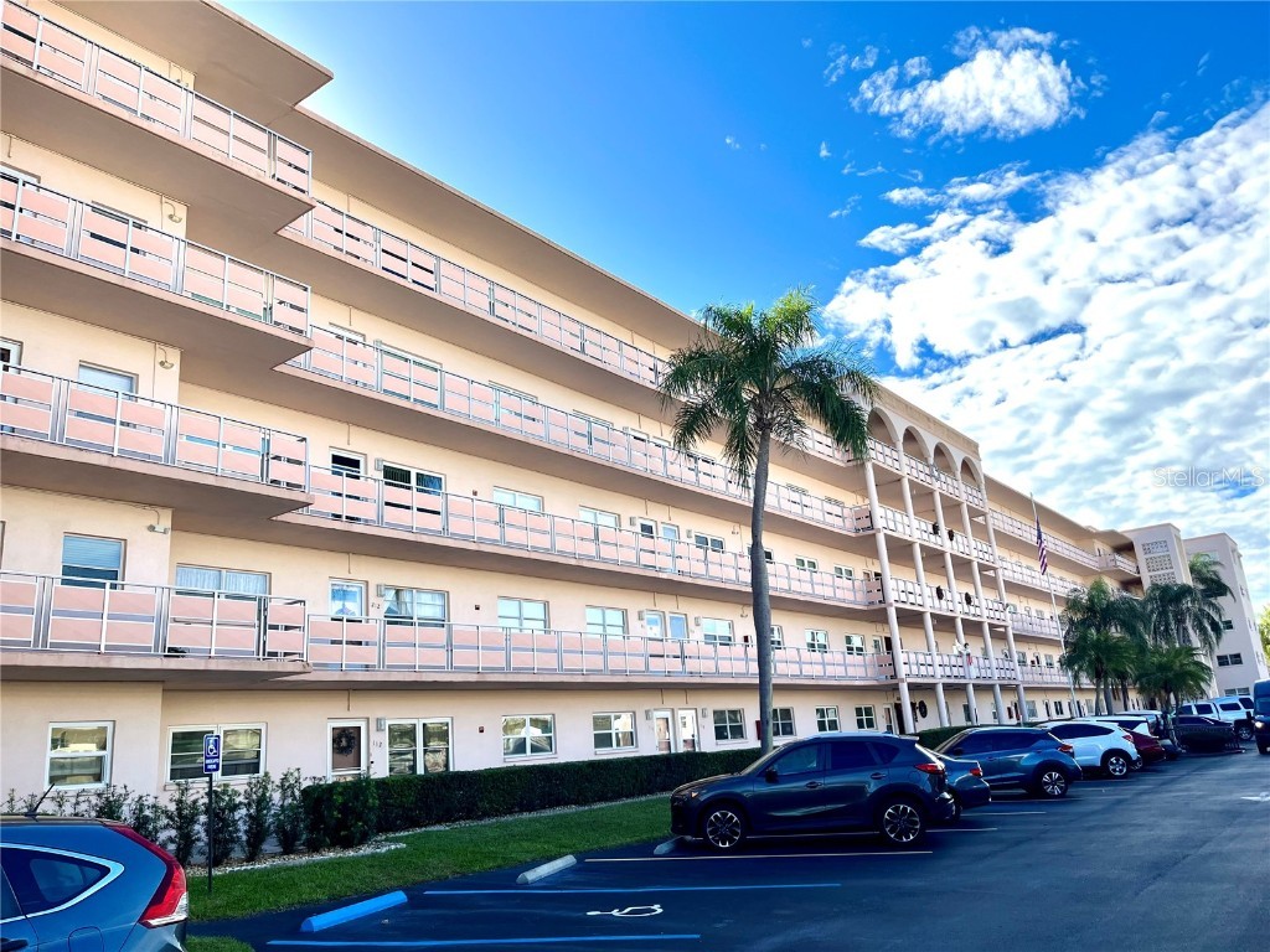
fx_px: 954
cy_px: 476
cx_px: 635
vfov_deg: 53.1
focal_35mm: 26
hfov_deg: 67.3
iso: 50
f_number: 1.6
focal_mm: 5.1
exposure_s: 1/2967
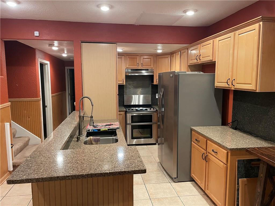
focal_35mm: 26
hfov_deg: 67.3
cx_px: 138
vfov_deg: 53.1
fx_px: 207
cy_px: 103
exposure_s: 1/60
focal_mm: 4.2
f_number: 1.6
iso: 250
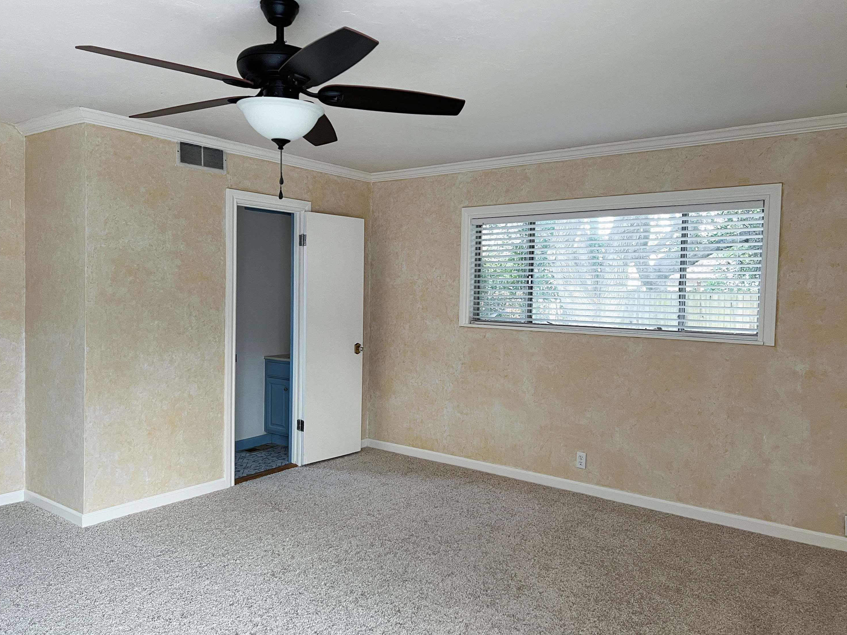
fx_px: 661
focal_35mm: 27
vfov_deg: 51.4
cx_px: 423
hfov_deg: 65.3
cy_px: 310
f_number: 1.5
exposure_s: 1/90
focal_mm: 5.7
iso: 125
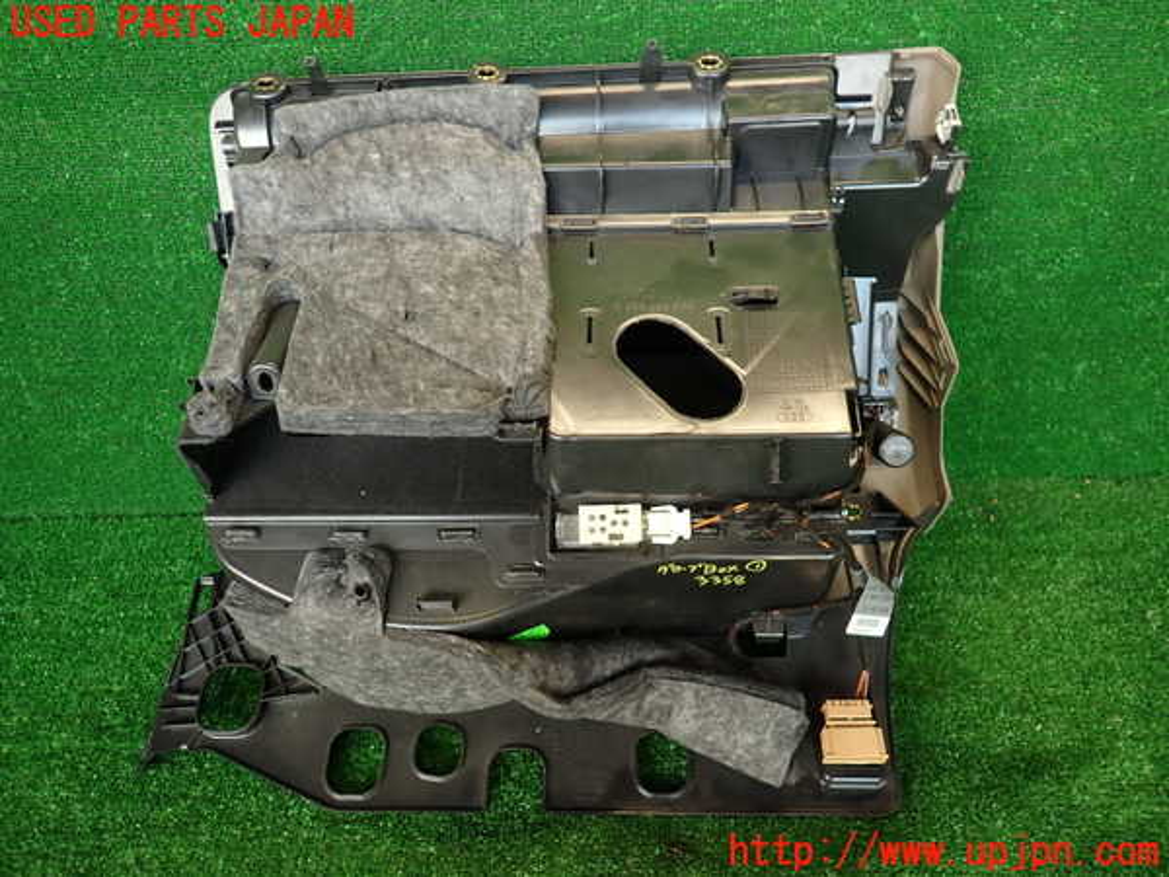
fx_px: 844
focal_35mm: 25
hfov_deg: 69.4
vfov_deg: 54.9
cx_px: 584
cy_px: 438
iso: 160
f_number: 2
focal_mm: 4.5
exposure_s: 1/60
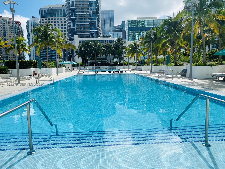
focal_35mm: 26
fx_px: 169
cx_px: 112
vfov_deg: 53.1
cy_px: 84
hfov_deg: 67.3
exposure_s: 1/5025
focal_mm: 4.25
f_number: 1.8
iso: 32
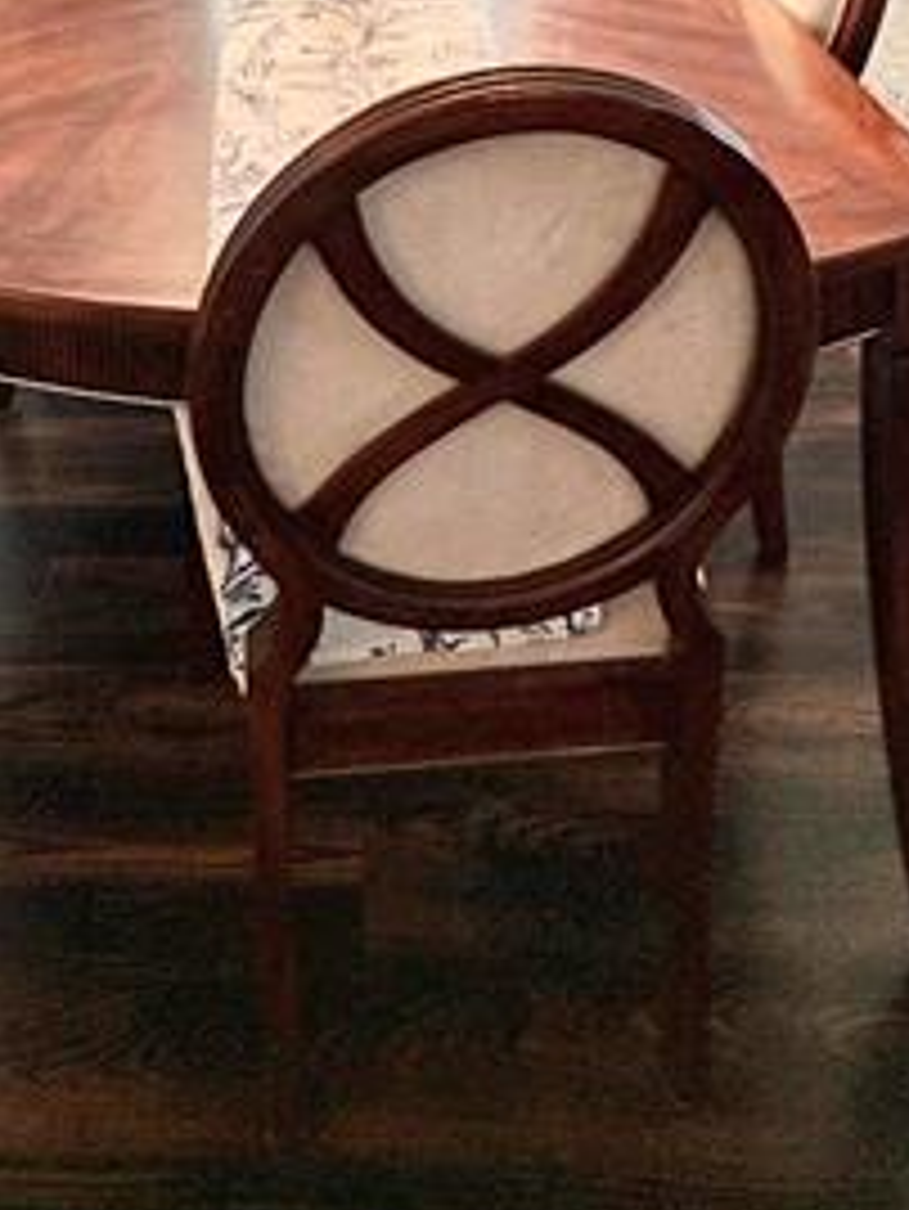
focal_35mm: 40
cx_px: 279
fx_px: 1399
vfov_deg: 36.5
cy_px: -229
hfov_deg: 35.5
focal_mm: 2.22
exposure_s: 1/120
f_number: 2.2
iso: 160
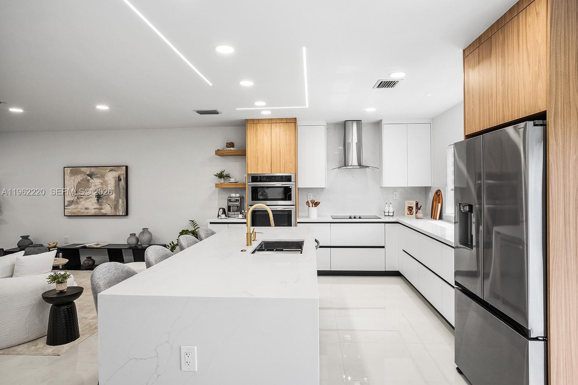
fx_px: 321
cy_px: 192
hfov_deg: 84.0
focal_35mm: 20
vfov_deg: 61.9
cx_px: 289
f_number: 8
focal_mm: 13
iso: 400
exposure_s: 1/50
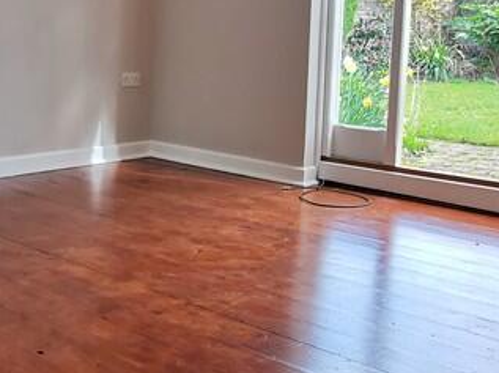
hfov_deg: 34.7
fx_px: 792
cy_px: 146
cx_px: 175
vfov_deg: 26.4
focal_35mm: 55
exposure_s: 1/100
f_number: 2.2
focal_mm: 2.26
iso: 160
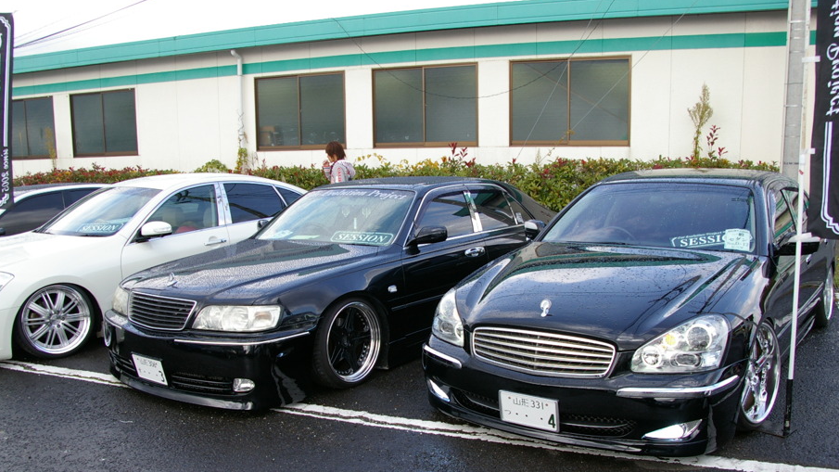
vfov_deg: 36.5
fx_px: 712
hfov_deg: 61.0
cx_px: 424
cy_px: 291
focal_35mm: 32
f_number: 6.7
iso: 200
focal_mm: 18
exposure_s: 1/180
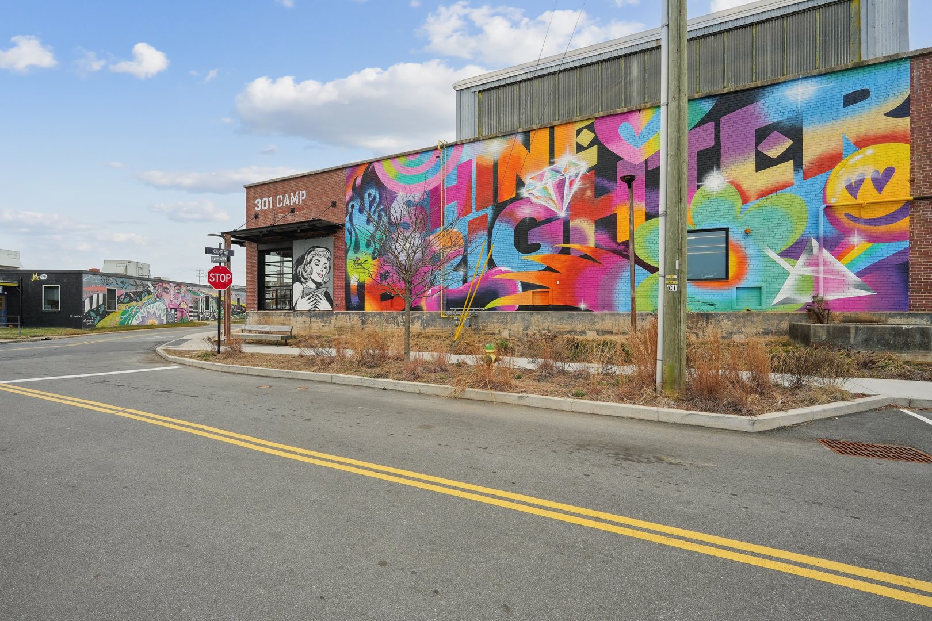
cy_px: 310
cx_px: 466
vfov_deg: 73.7
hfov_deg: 96.7
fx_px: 414
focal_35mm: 16
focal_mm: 16
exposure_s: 1/160
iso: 500
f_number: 8
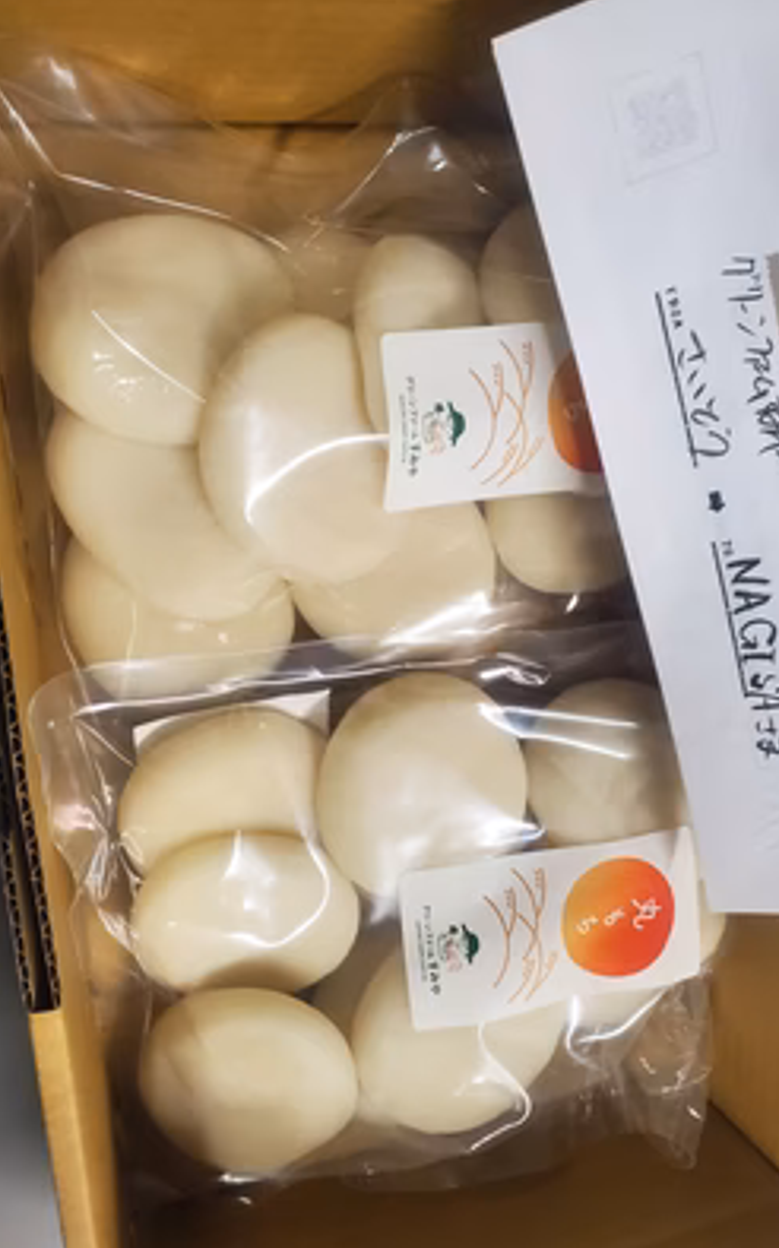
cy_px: 627
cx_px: 415
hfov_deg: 44.5
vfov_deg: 66.5
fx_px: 952
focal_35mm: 28
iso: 200
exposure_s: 1/60
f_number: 2.4
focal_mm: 4.3
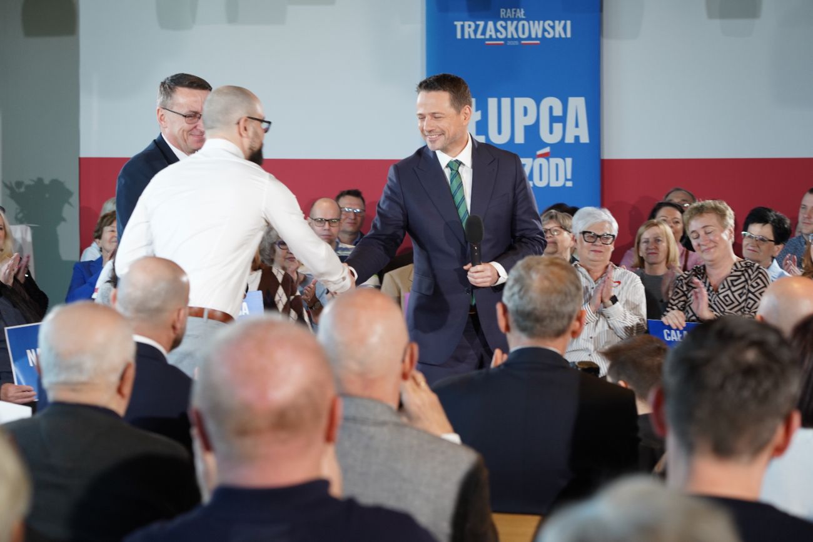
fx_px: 2371
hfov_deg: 19.5
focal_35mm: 105
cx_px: 406
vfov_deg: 13.0
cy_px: 271
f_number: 5.6
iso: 1000
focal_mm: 105
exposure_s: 1/100
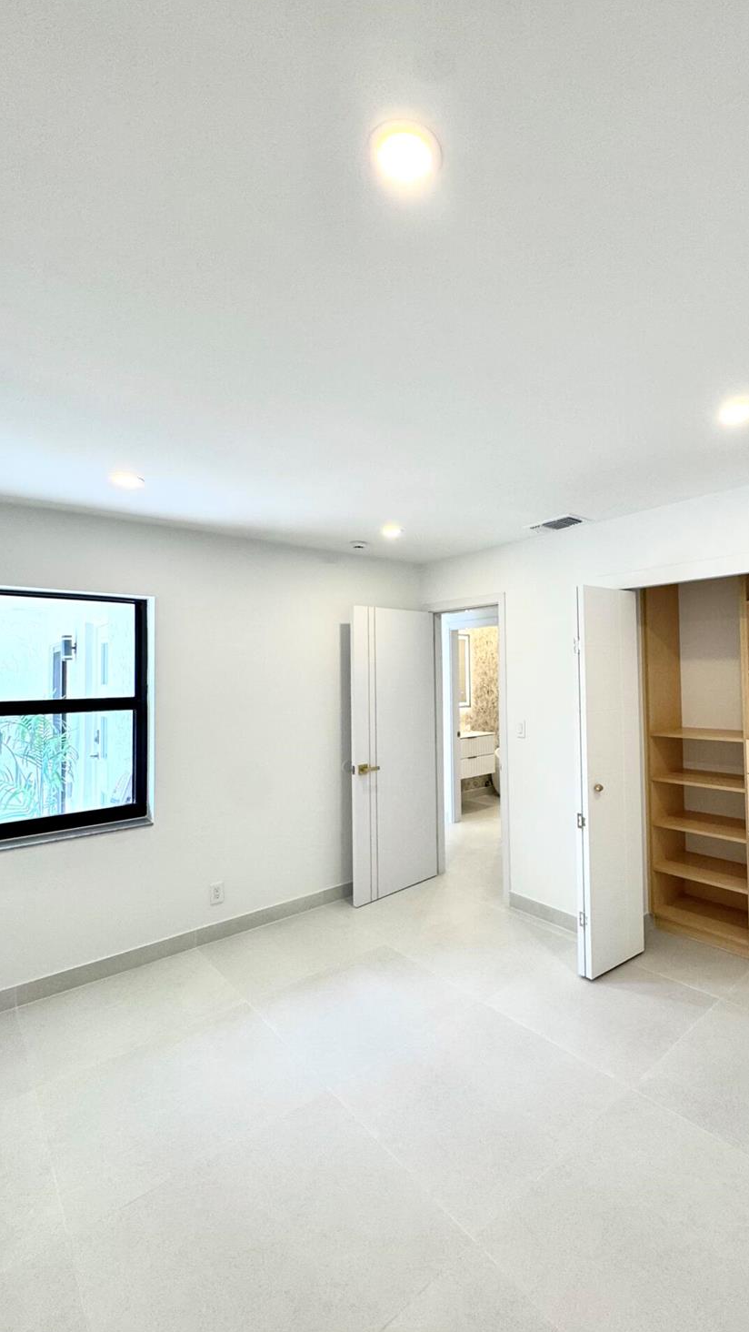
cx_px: 479
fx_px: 565
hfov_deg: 65.9
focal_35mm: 16
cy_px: 657
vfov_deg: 99.4
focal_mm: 2.22
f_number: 2.2
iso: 125
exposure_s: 1/120
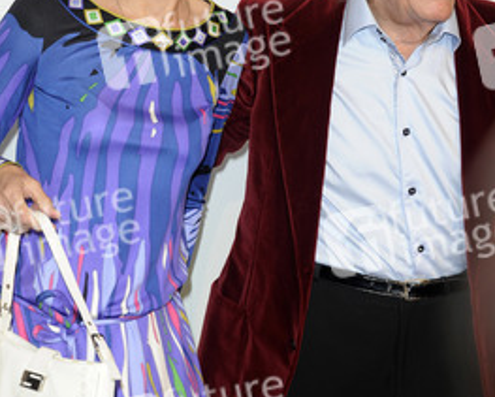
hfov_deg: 14.7
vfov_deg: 11.8
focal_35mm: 131
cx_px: 248
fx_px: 1921
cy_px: 139
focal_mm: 92
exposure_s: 1/160
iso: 800
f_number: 6.3
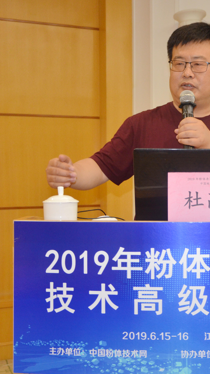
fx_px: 602
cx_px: 198
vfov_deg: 34.5
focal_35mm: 61
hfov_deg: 19.4
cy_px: 189
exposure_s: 1/60
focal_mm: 25
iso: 800
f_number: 4
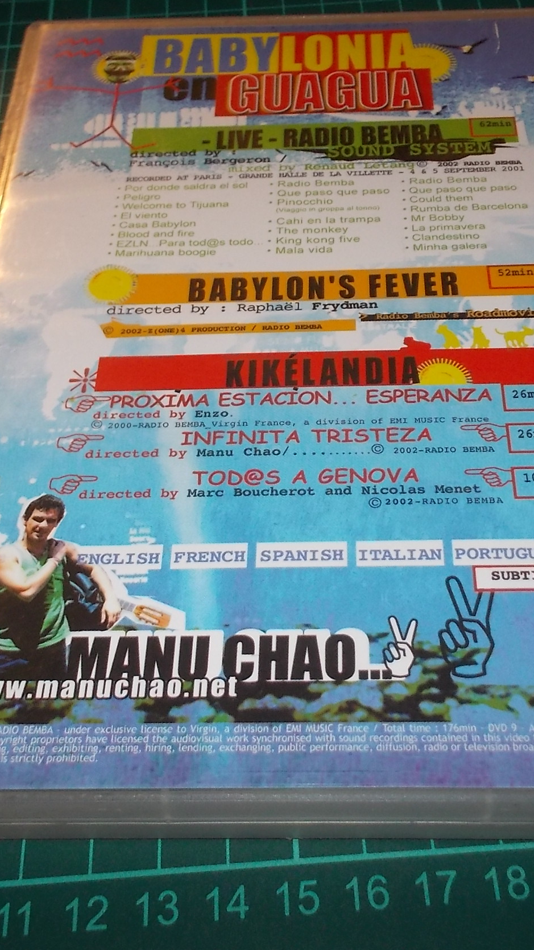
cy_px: 469
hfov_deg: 27.7
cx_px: 304
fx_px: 1082
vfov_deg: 47.4
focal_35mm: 43
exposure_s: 1/30
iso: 200
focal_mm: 4.1
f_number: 3.3
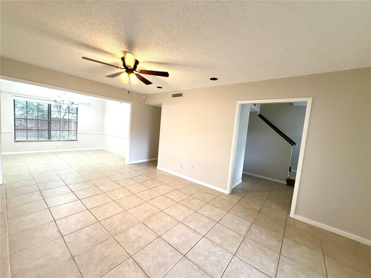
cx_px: 186
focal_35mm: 14
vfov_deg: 85.7
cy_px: 139
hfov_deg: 102.1
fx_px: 150
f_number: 2.2
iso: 320
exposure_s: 1/120
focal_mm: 2.22
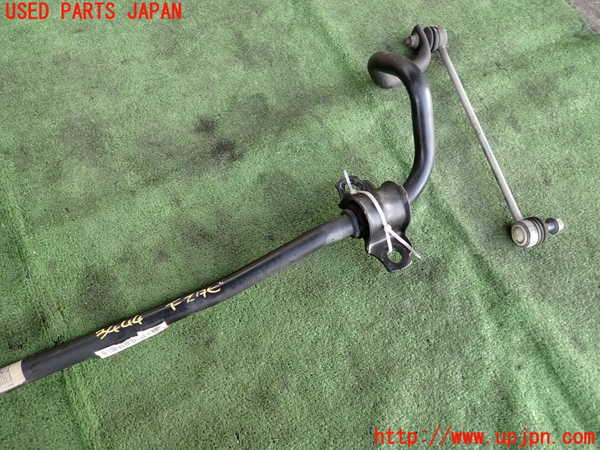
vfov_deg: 54.9
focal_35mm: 25
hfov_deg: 69.4
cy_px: 225
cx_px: 300
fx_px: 433
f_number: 2
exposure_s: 1/125
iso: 200
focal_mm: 4.5
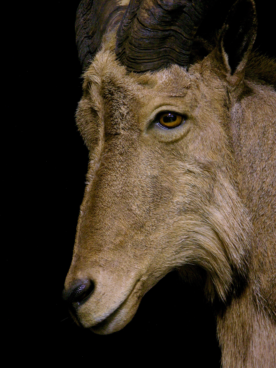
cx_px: 138
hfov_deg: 7.8
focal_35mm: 190
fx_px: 2020
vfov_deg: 10.4
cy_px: 184
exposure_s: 1/3.3
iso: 200
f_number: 4
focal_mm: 48.5
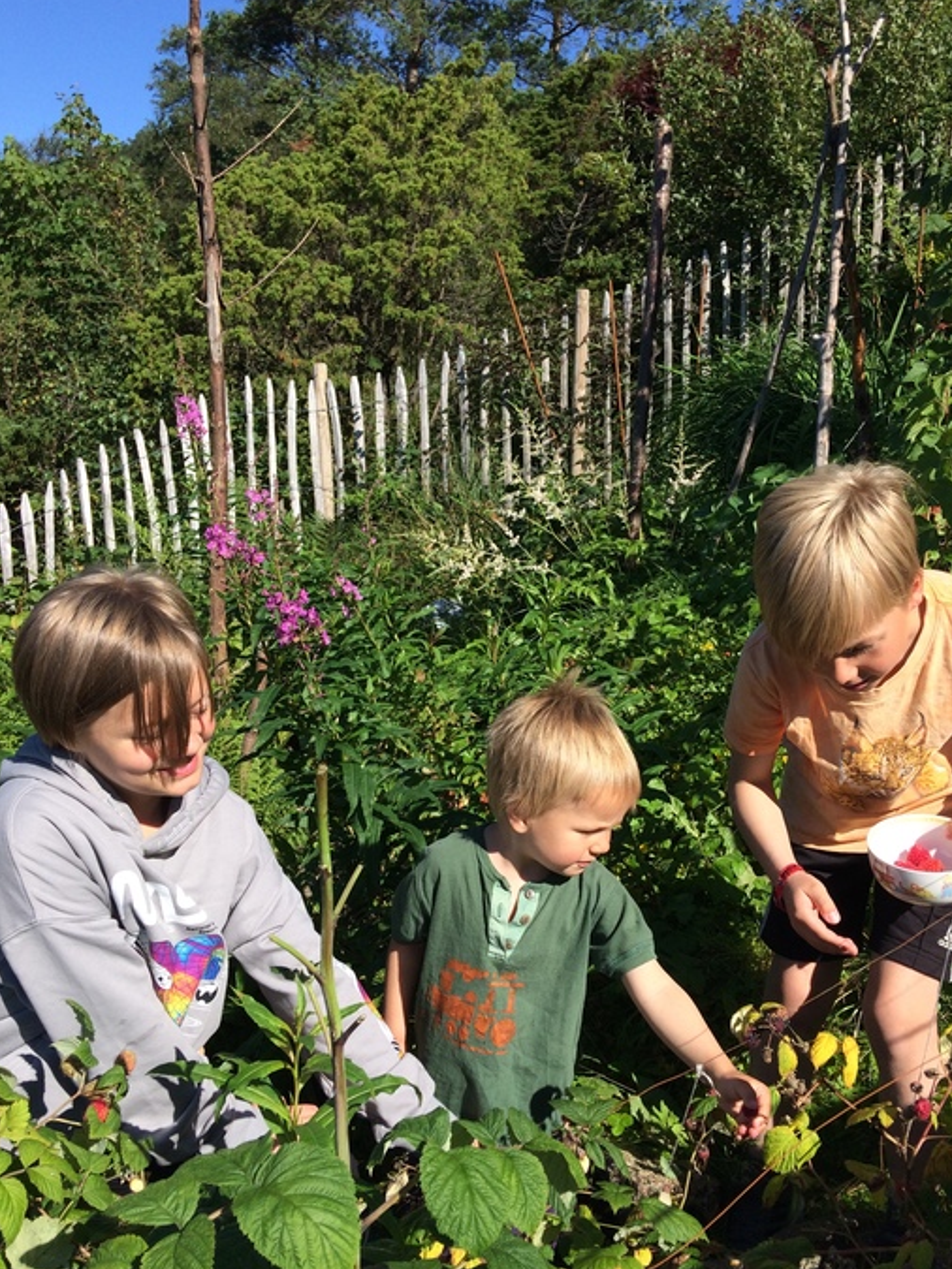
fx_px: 1210
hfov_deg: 42.9
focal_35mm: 33
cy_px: 649
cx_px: 534
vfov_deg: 55.4
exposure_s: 1/2053
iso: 32
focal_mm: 4.15
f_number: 2.2
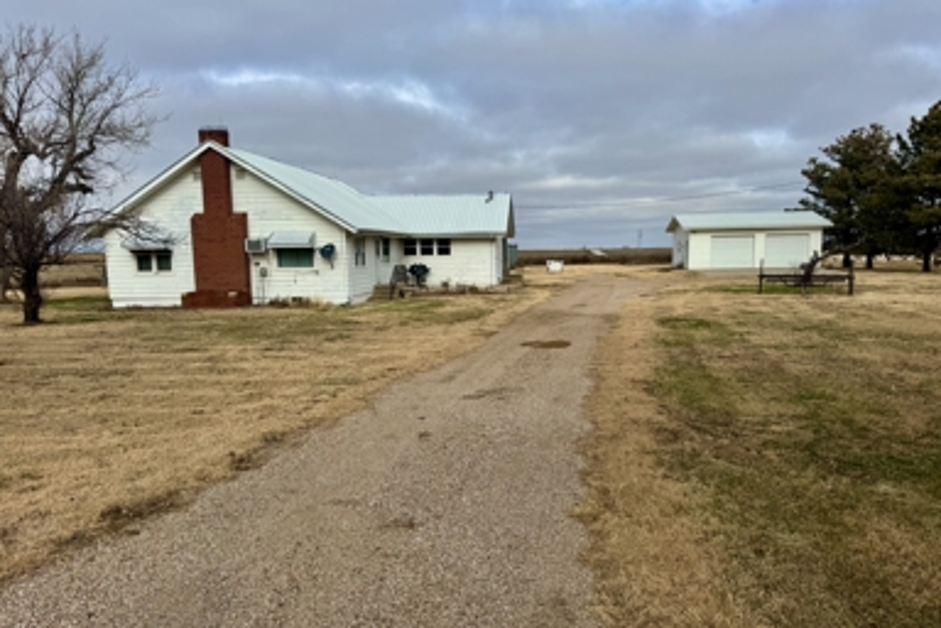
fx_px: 680
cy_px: 336
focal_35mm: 26
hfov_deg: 69.4
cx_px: 488
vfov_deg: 49.5
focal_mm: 6.76
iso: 80
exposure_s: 1/4608
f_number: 1.78
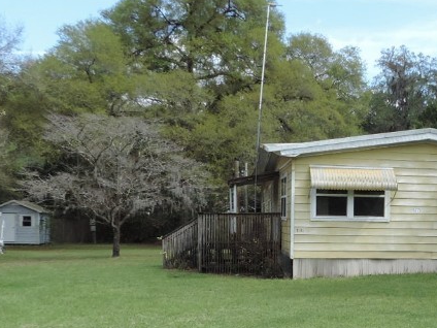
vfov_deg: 25.0
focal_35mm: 58
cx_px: 369
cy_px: 233
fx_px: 732
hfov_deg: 32.1
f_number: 3
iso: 80
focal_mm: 4.3
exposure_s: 1/500
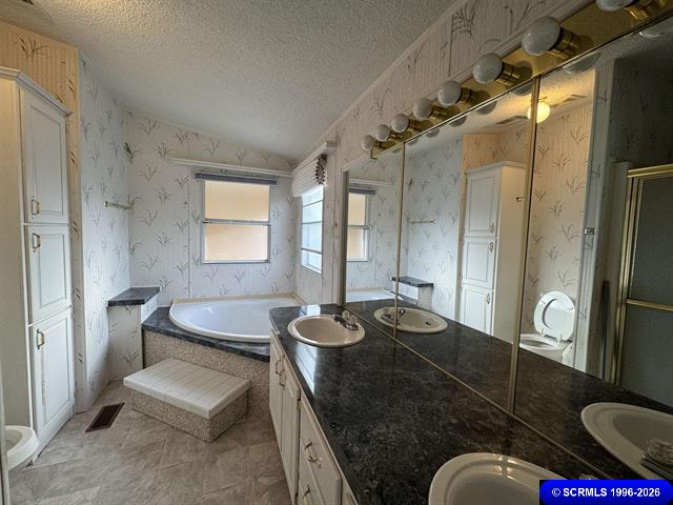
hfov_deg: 102.1
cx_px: 336
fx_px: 272
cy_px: 252
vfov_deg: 85.7
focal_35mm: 14
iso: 125
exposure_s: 1/120
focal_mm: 2.22
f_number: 2.2
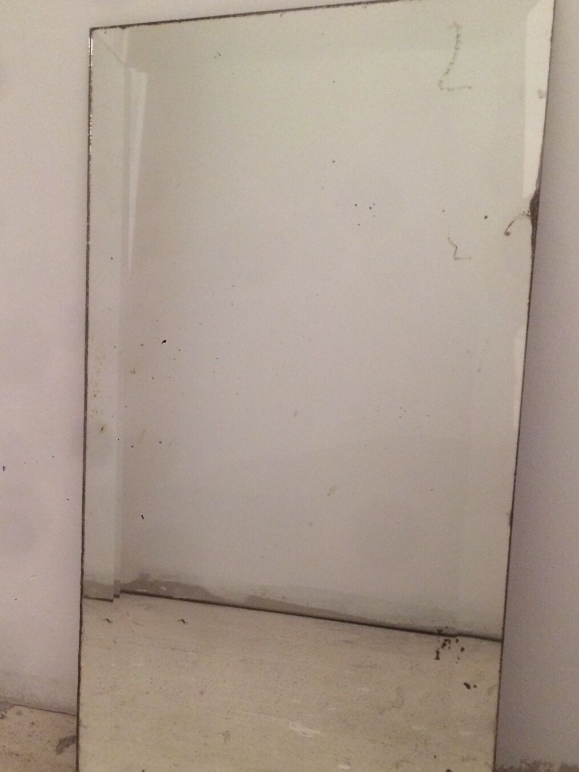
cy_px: 451
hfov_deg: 40.7
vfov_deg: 52.4
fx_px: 781
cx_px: 281
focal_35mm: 35
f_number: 2.2
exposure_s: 1/25
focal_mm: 4.15
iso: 250
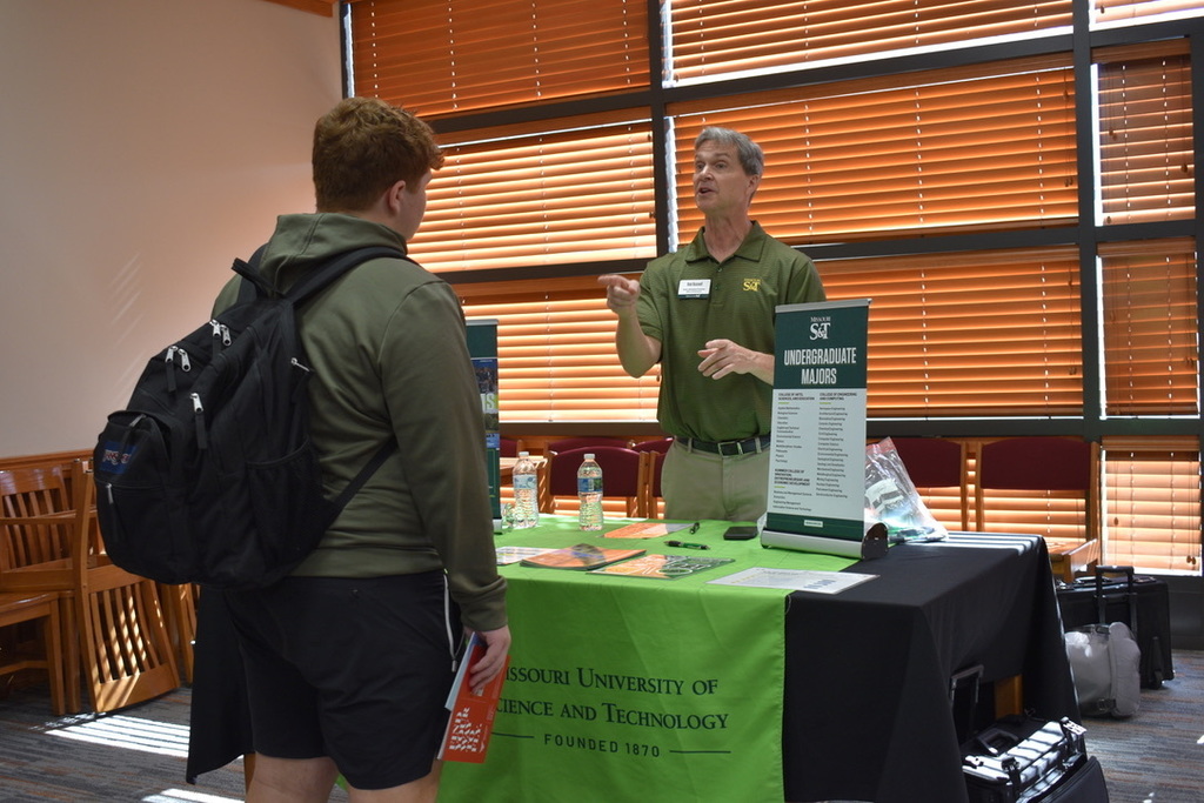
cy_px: 402
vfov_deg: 33.0
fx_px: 1355
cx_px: 602
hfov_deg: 47.9
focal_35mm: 40
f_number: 4.2
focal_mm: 27
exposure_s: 1/40
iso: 400
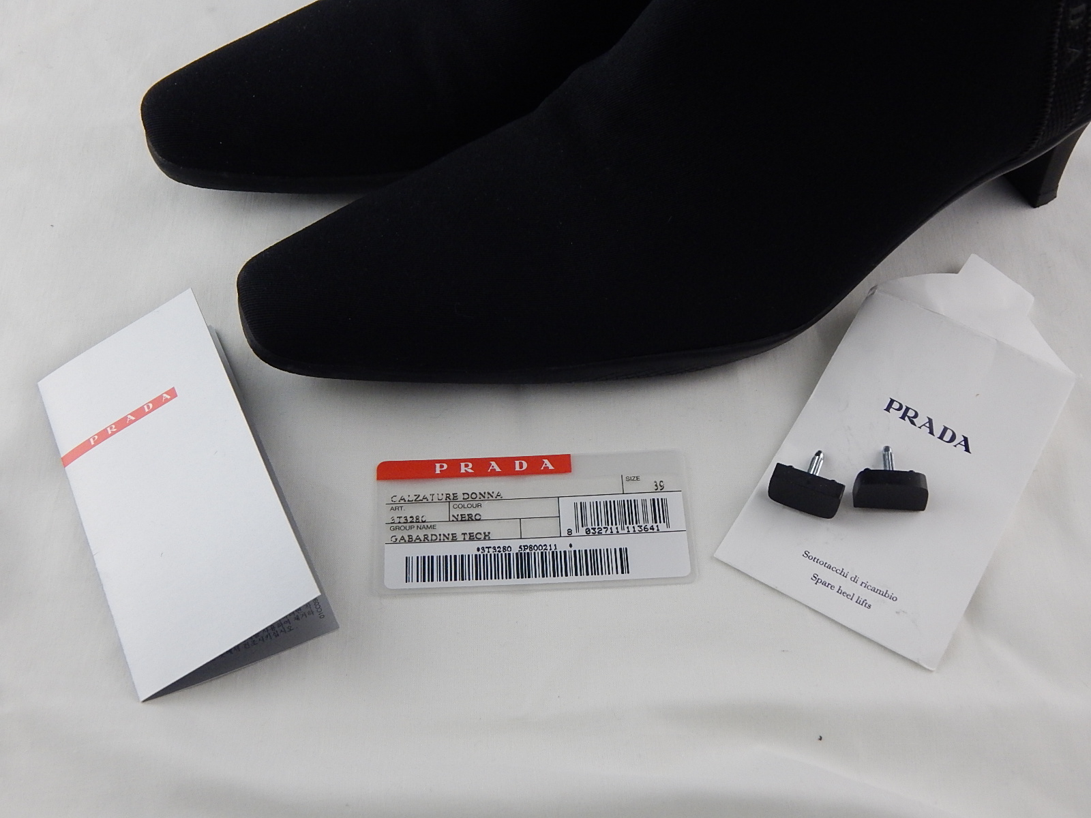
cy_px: 409
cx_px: 546
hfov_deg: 39.7
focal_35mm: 48
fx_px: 1513
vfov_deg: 30.3
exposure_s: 1/80
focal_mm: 8.6
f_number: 3.7
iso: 400
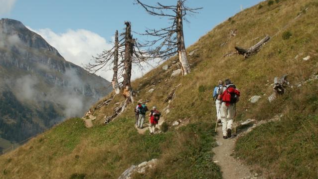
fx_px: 396
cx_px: 159
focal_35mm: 47
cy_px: 76
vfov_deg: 25.4
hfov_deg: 43.7
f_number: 8
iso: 50
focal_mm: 7.22
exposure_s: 1/160
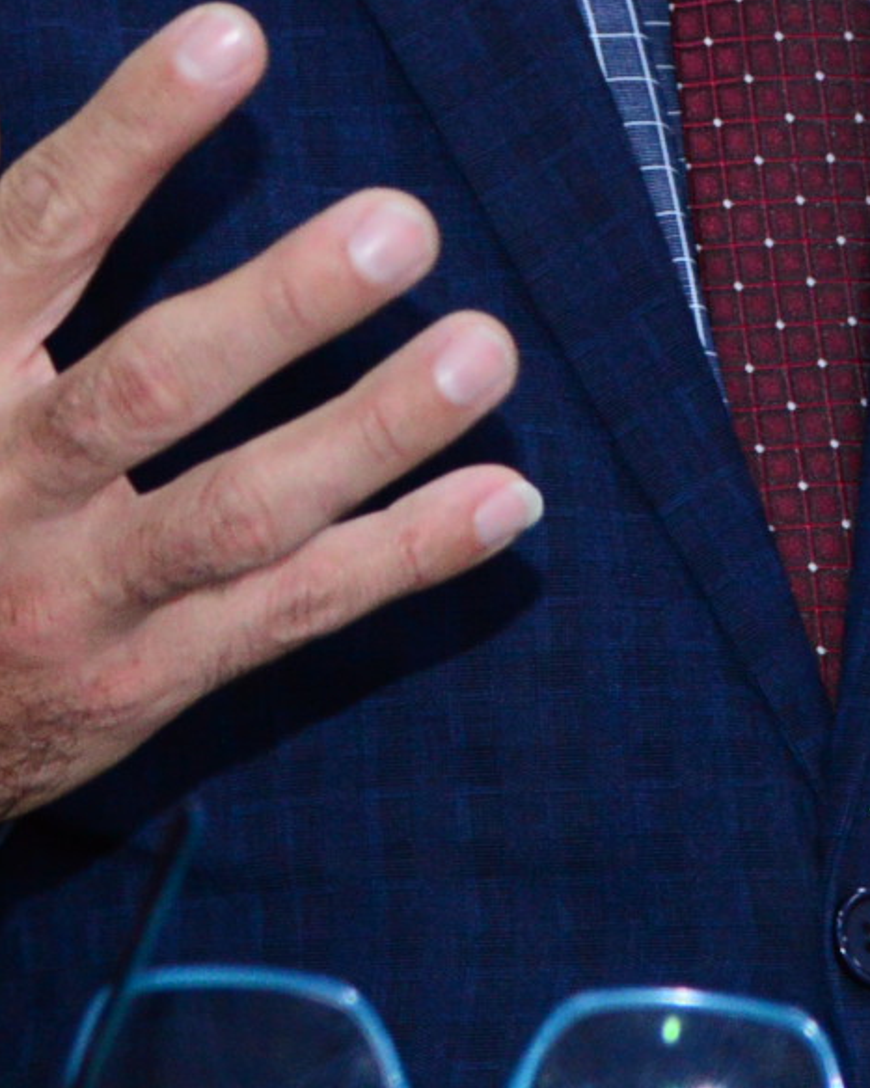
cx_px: 892
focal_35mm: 580
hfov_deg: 2.7
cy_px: -648
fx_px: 18673
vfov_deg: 3.3
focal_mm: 120
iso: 1600
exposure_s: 1/80
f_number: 4.5
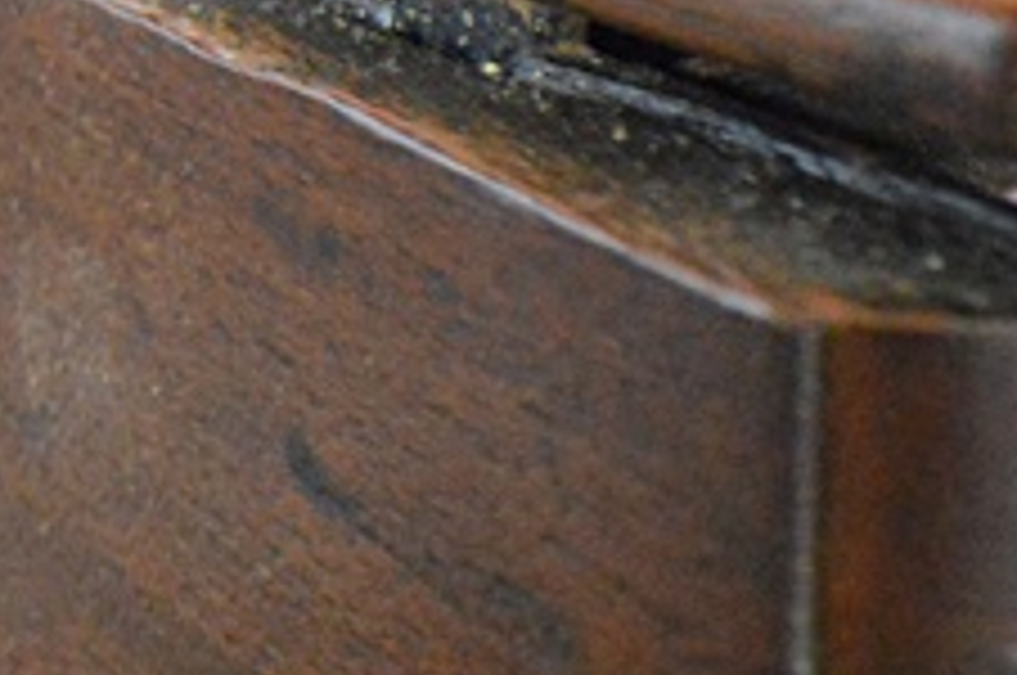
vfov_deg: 9.2
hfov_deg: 12.2
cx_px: 2142
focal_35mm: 146
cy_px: 902
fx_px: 4119
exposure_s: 1/25
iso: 3200
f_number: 3.5
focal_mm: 22
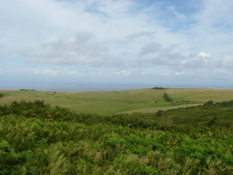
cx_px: 116
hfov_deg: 43.9
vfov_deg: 33.6
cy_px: 88
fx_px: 289
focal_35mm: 43
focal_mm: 7
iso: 100
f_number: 4
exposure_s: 1/1000
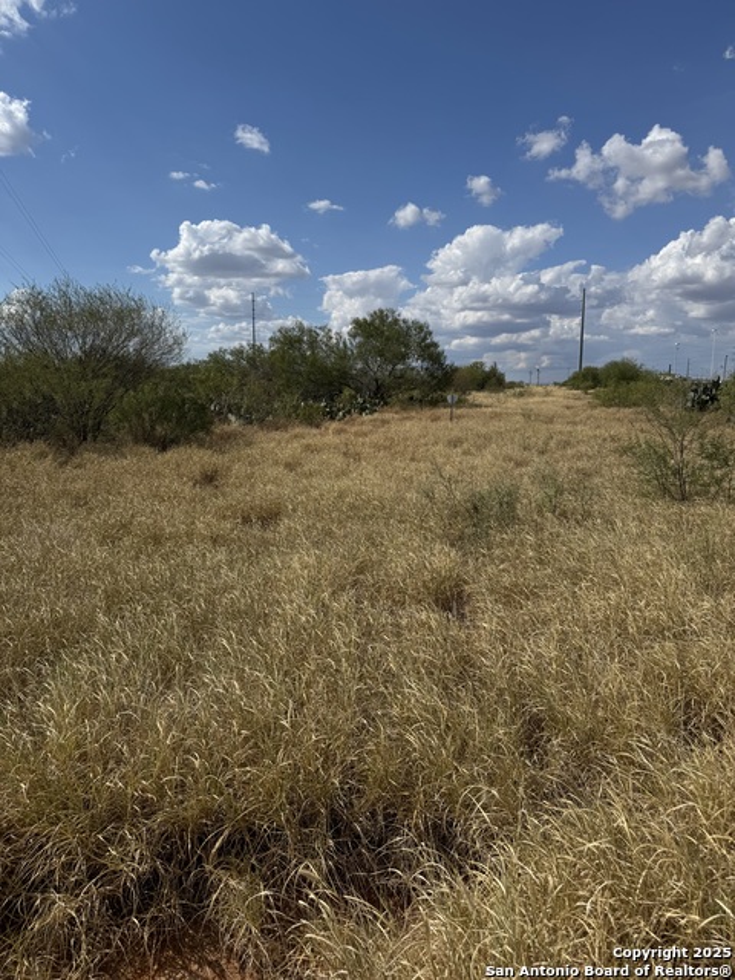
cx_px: 368
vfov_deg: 71.6
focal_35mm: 24
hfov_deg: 56.8
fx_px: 679
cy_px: 490
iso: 80
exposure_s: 1/9009
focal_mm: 6.76
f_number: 1.78
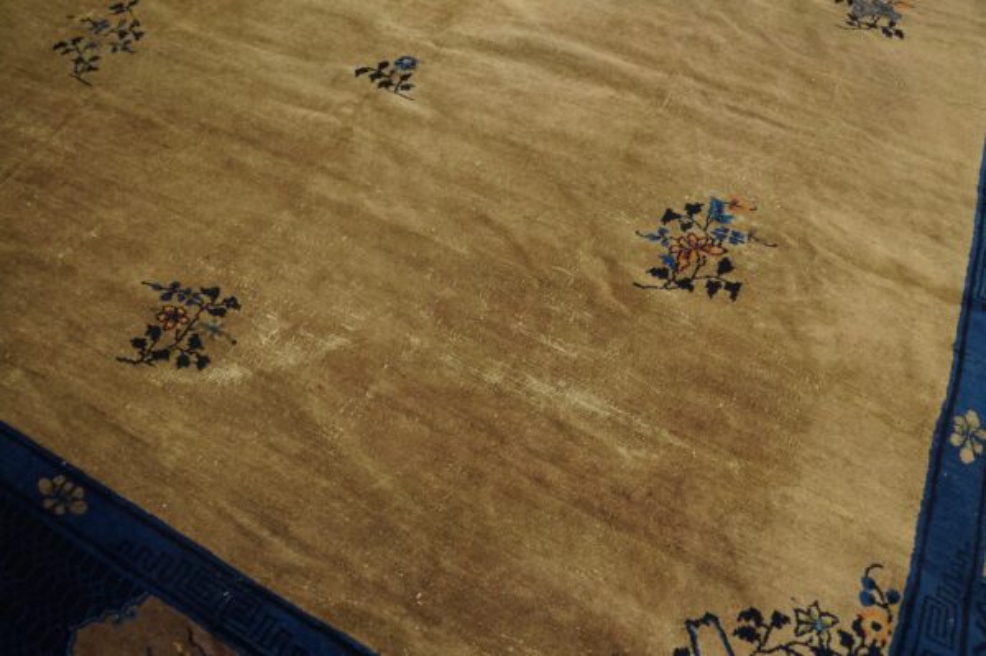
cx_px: 493
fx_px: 739
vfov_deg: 47.9
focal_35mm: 27
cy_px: 328
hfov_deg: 67.4
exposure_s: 1/60
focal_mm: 18
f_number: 4
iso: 800
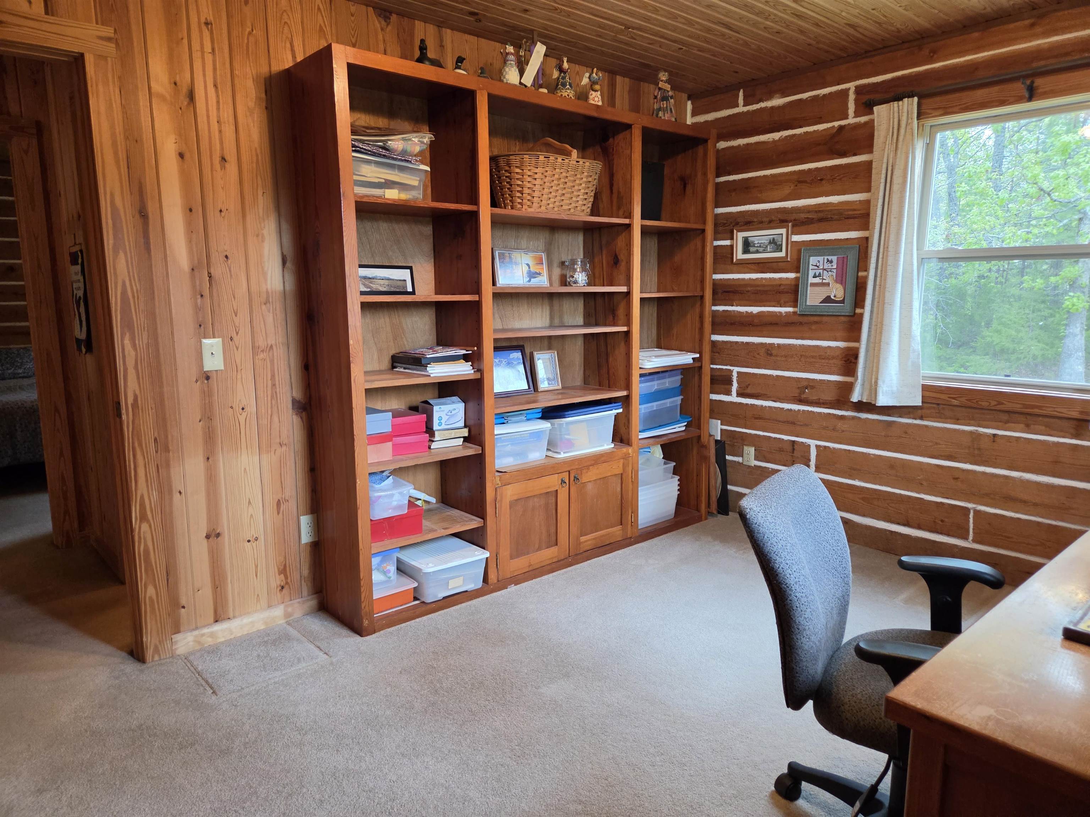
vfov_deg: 58.9
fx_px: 724
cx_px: 545
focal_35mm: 23
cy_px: 408
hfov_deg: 73.9
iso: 320
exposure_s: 1/120
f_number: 1.8
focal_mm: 5.4
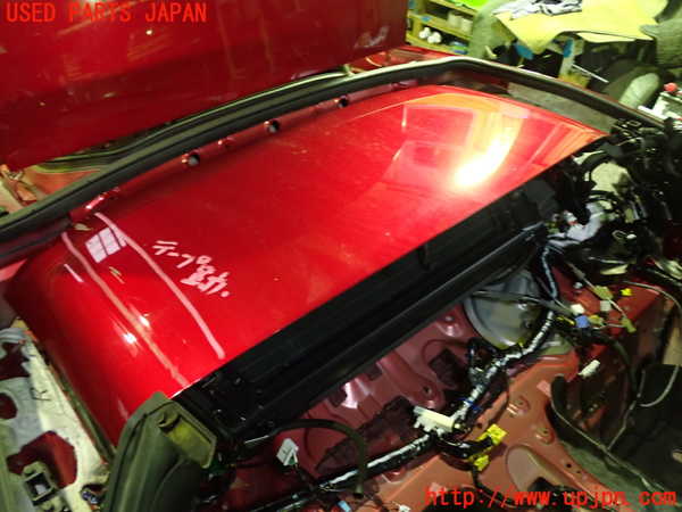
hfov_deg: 60.0
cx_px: 341
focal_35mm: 30
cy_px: 256
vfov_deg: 46.8
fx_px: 591
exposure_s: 1/20
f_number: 2.3
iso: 800
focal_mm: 5.4
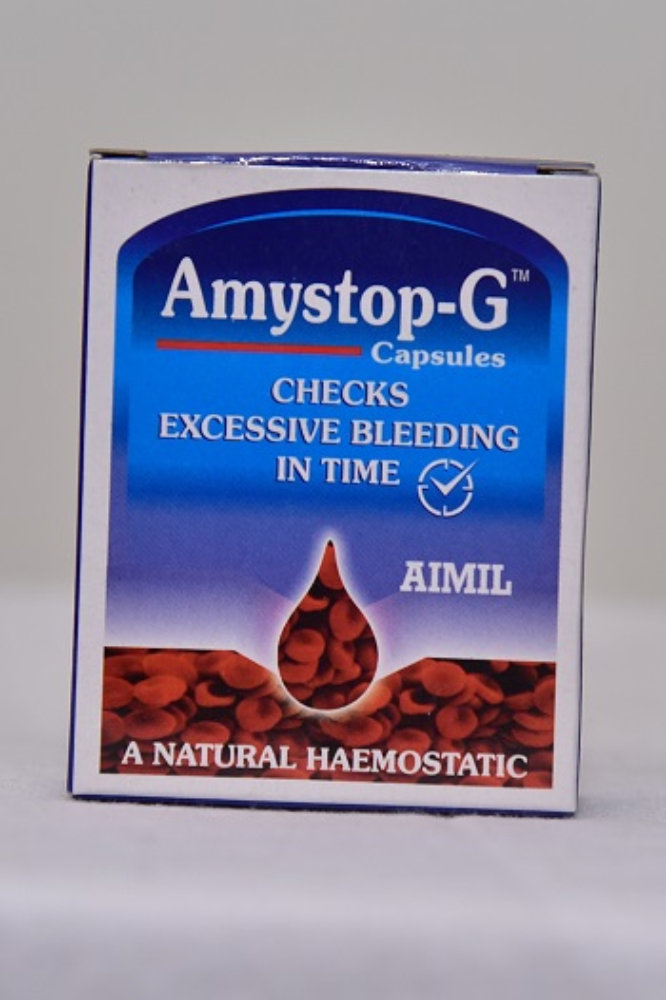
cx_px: 333
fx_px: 3334
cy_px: 500
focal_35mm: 120
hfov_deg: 11.4
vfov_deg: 17.1
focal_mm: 120
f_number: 5.6
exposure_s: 1/160
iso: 1600
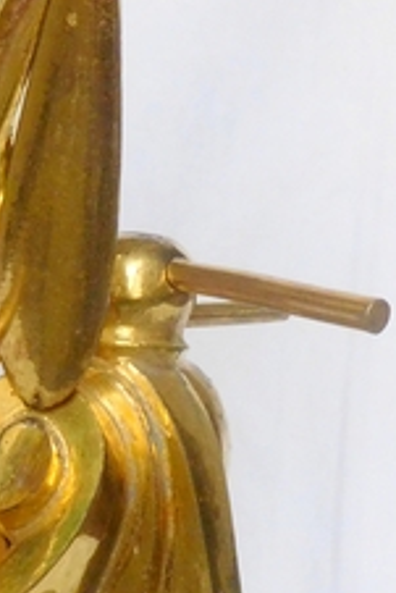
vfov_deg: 15.8
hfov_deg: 10.2
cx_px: -247
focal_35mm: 129
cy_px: 485
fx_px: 2125
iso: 400
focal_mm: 6.2
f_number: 3.8
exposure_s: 1/30
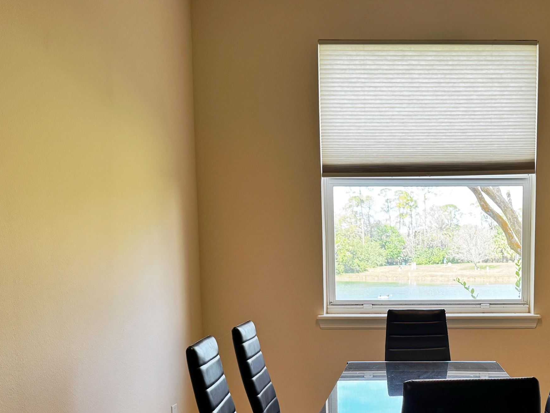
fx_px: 667
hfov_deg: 43.2
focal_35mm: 42
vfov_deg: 33.5
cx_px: 419
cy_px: 325
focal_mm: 6.76
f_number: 1.78
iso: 125
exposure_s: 1/121
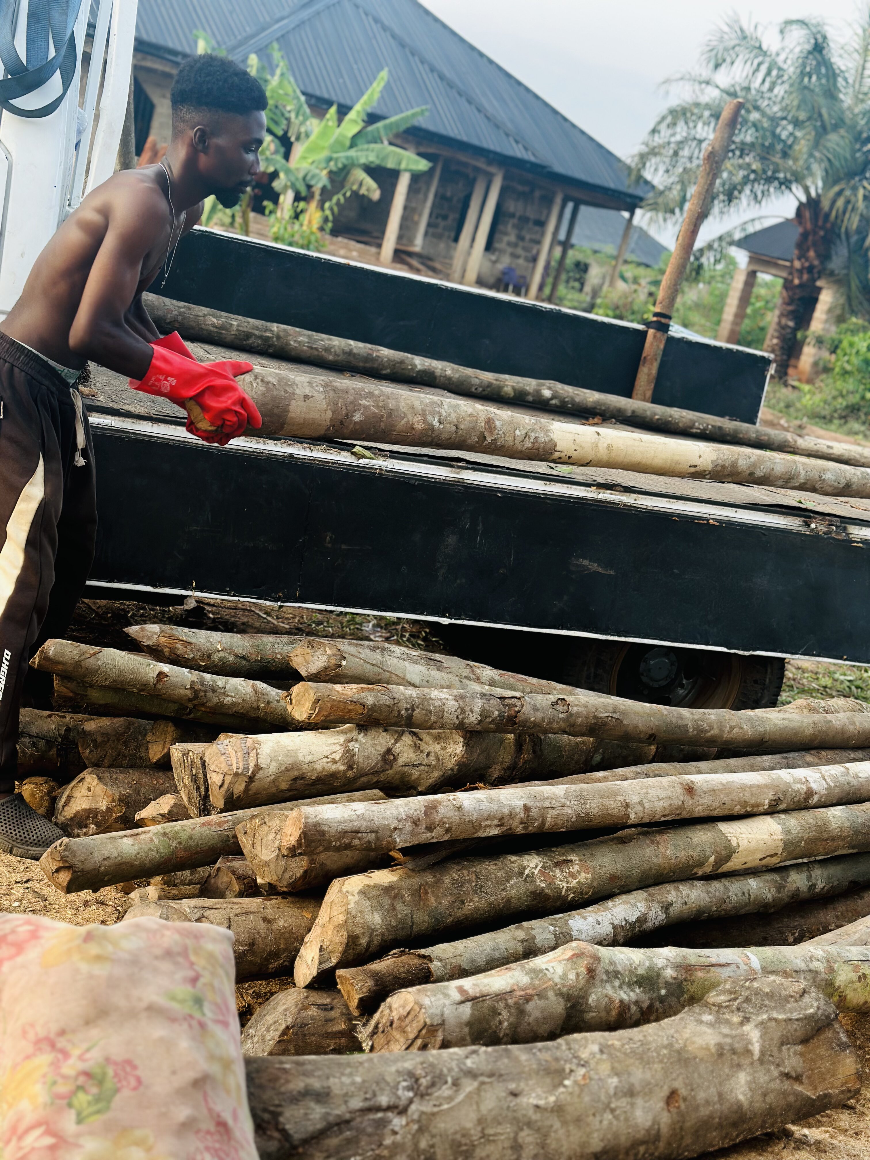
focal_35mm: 48
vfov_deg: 39.7
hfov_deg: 30.3
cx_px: 435
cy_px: 580
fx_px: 1609
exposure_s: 1/172
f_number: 1.78
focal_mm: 6.86
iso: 100
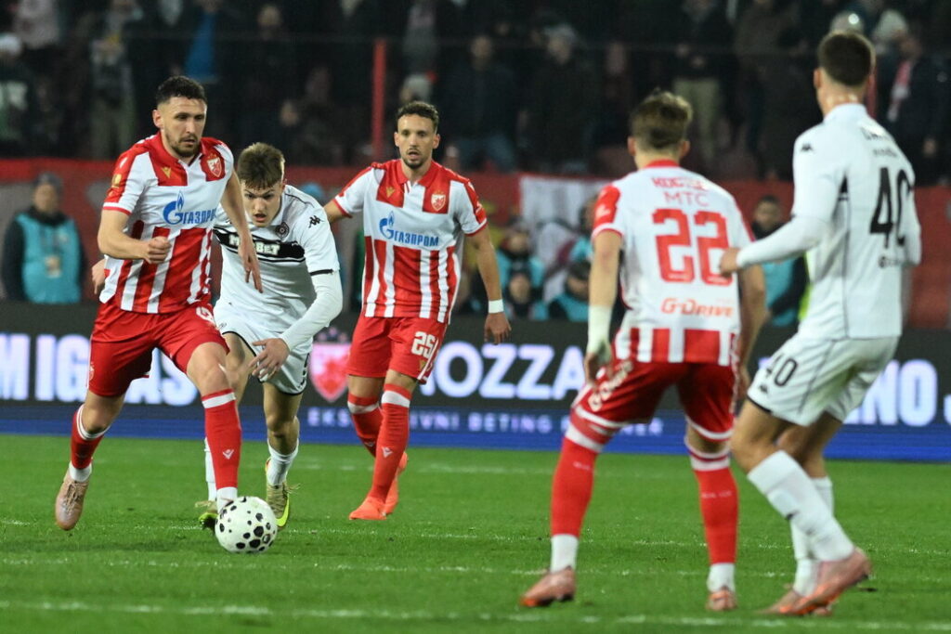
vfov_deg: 4.6
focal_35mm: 300
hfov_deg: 6.9
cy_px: 317
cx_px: 476
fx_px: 7926
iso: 6400
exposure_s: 1/1600
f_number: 4
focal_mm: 300
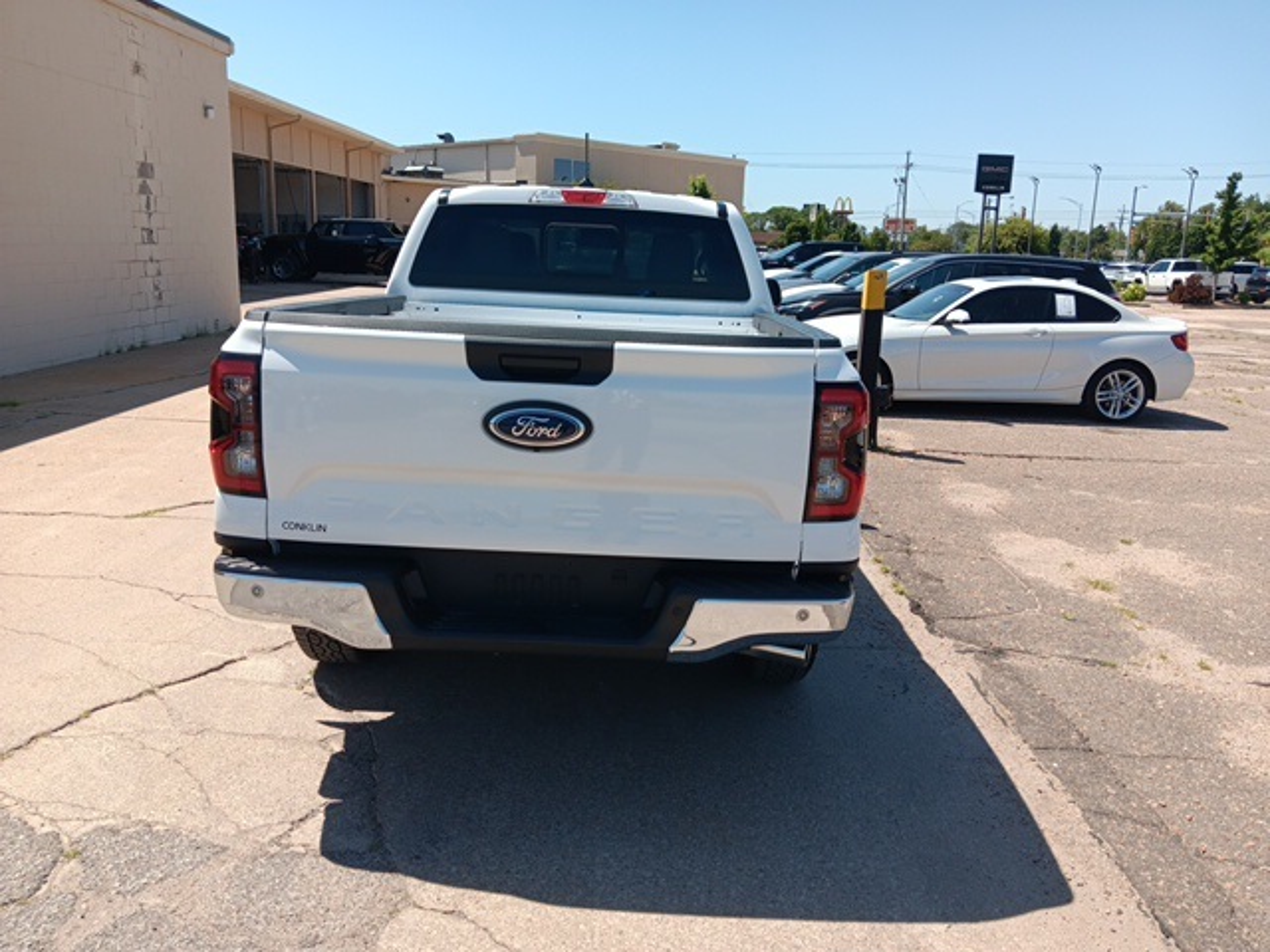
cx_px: 635
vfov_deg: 53.1
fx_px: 954
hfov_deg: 67.3
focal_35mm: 26
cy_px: 476
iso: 100
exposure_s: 1/461
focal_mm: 3.98
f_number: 1.8
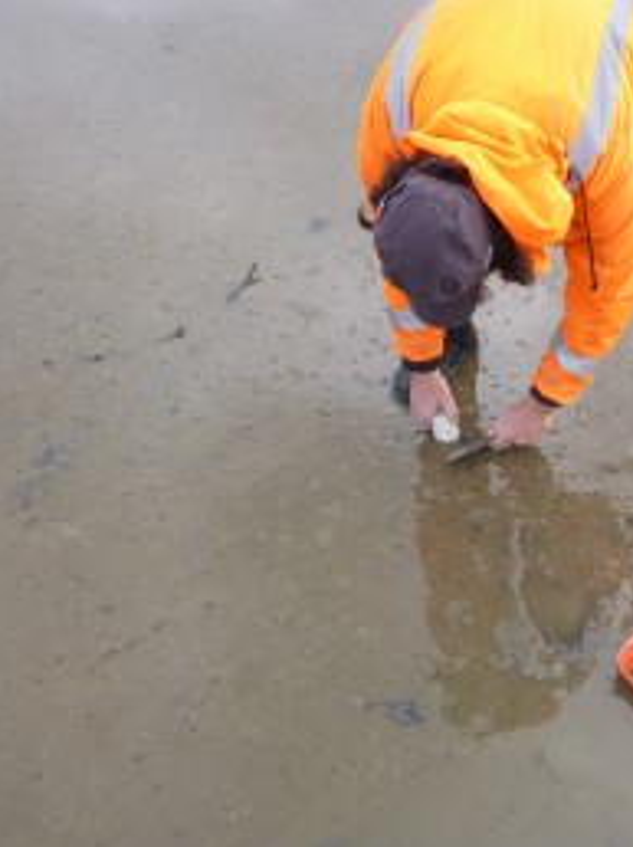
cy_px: 428
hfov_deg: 39.5
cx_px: 538
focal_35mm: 34
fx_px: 830
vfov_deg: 54.0
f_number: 3.9
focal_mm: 4.5
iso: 100
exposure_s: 1/160
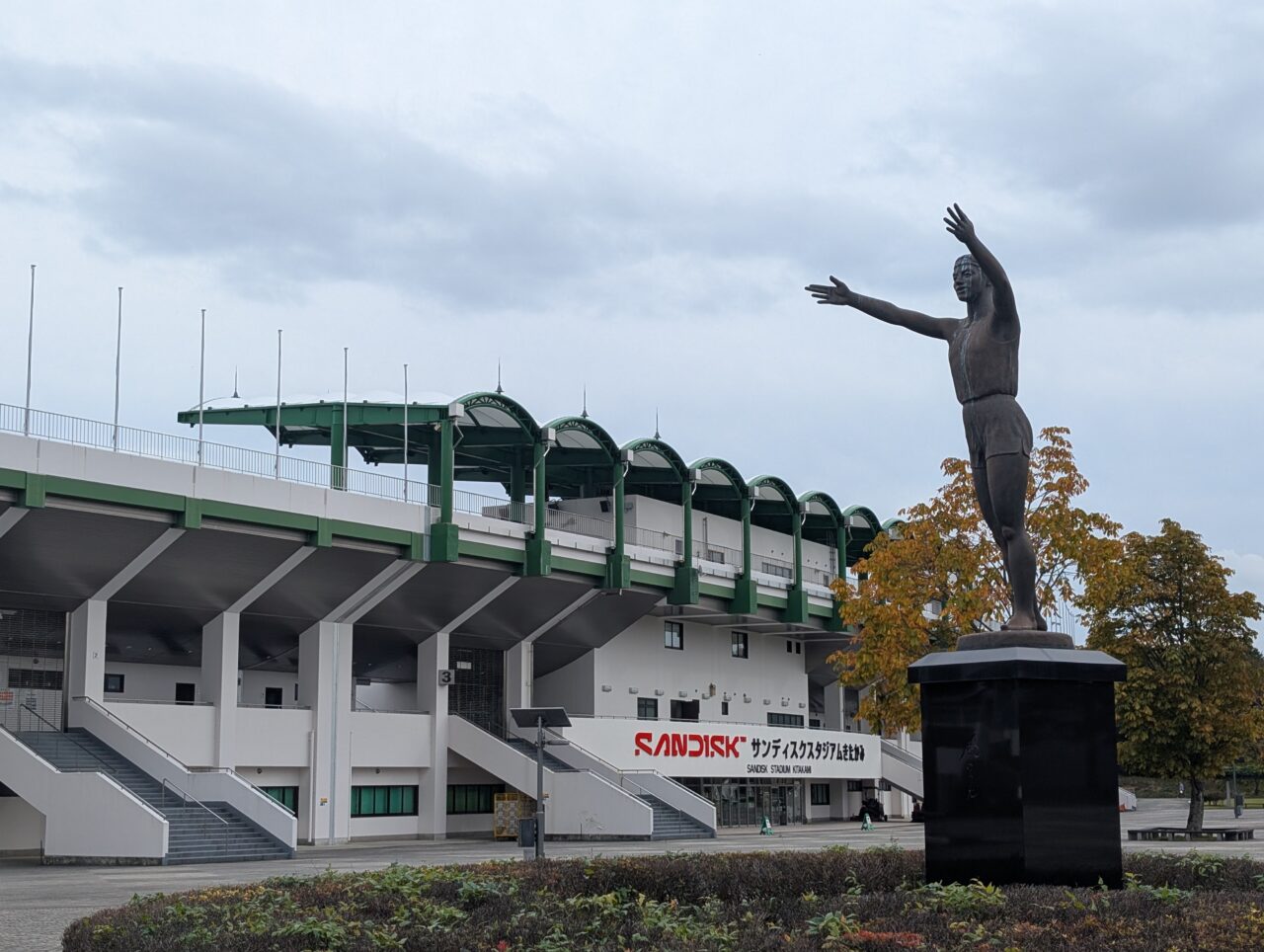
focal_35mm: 49
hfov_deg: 38.9
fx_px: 1792
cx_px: 632
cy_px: 476
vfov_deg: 29.8
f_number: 1.68
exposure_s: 1/695
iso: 27
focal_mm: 6.9
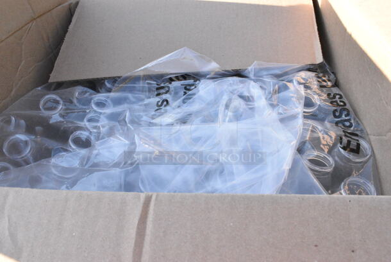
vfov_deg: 48.0
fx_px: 294
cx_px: 196
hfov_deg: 67.3
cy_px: 131
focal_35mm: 27
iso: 6400
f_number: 14
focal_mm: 18
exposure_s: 1/800
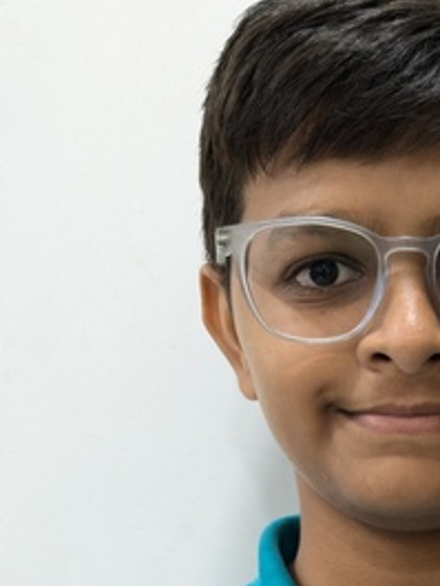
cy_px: 541
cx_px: 429
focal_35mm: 68
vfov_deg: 27.4
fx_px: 1152
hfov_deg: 21.0
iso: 169
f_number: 1.73
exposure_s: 1/33.3
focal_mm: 4.38
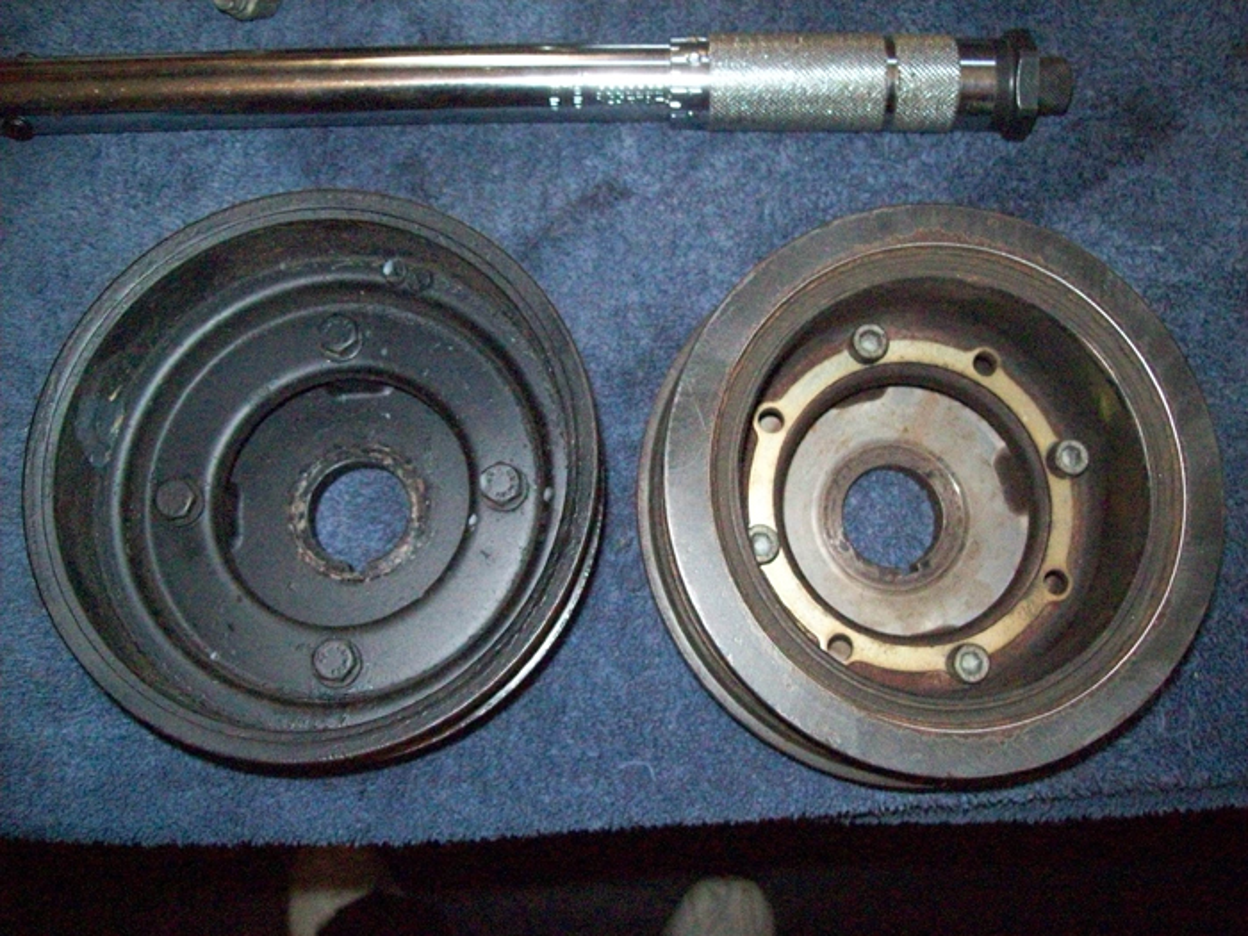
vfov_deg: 39.7
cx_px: 624
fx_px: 1298
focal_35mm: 36
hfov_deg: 51.4
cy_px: 468
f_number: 2.7
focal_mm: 6
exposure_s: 1/128
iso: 800
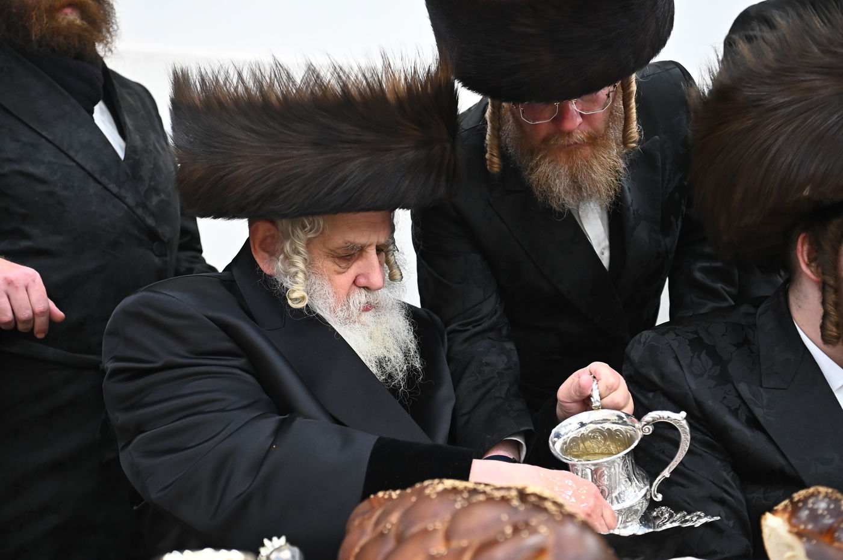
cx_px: 422
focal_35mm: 58
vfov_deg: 23.3
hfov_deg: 34.5
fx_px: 1357
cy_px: 280
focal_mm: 58
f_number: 4
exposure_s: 1/200
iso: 2500
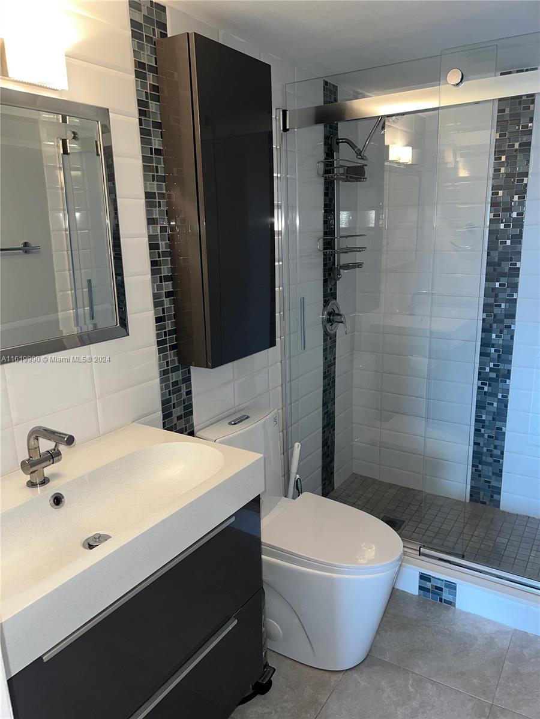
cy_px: 360
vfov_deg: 67.3
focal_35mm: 26
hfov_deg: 53.1
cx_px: 270
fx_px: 541
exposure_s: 1/27
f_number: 1.5
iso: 32
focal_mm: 5.7
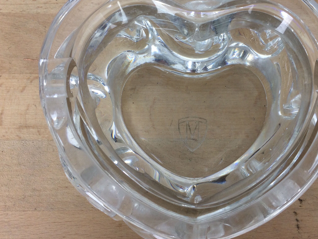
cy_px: 96
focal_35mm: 37
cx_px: 196
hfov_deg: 49.7
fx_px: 340
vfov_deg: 38.5
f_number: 2.2
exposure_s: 1/33
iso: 40
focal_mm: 4.15
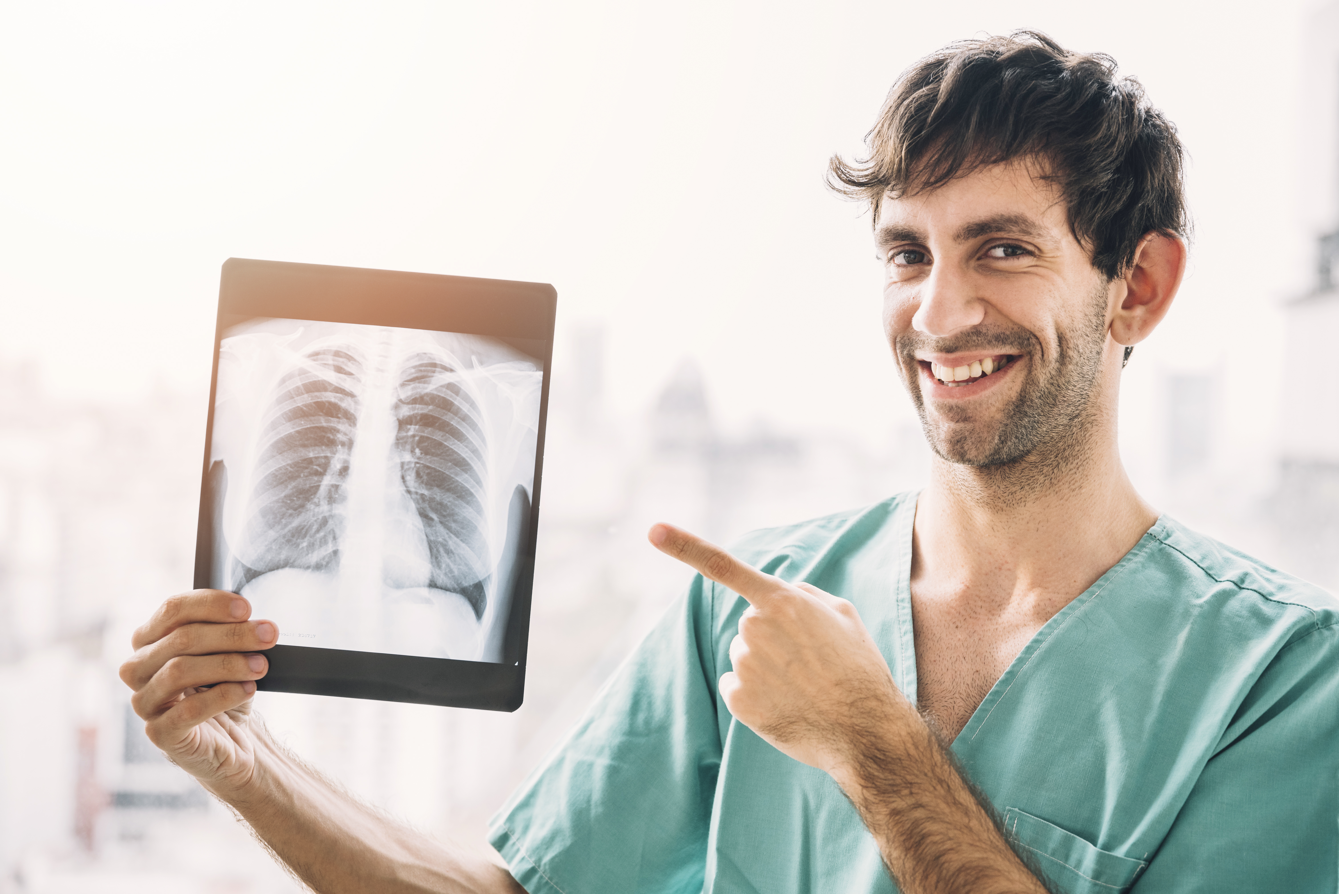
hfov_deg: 30.5
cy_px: 447
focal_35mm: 66
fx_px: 2456
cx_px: 670
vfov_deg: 20.6
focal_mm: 66
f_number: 3.5
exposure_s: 1/80
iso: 400
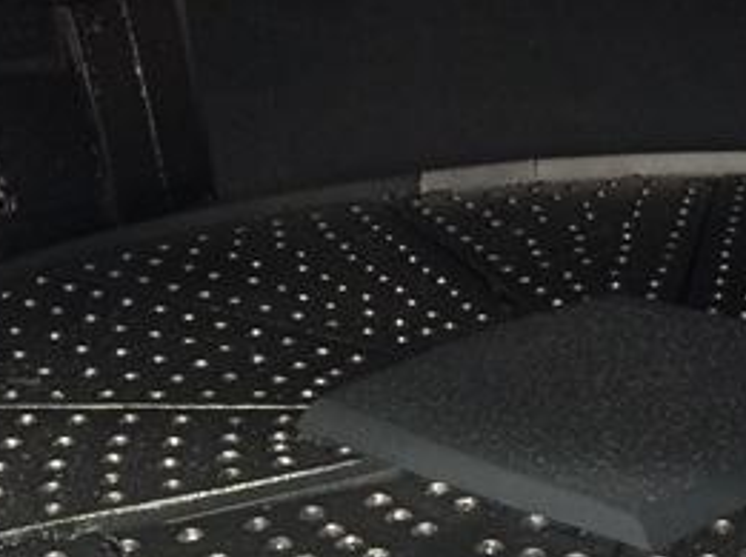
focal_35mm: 76
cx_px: 523
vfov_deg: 18.0
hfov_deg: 25.5
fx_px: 1636
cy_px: 726
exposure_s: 1/30
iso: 250
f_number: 2.2
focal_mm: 4.15
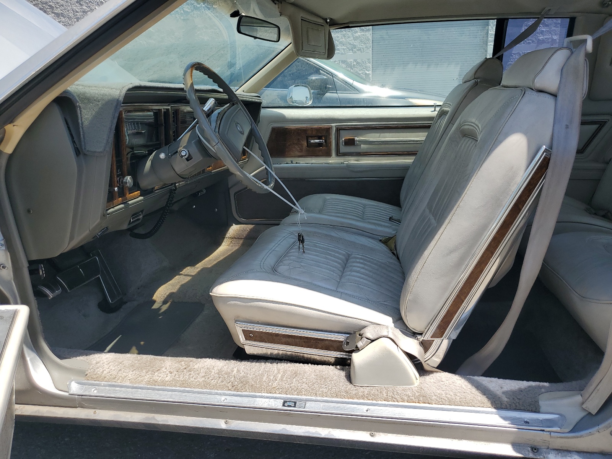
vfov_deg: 53.1
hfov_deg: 67.3
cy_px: 230
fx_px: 460
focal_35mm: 26
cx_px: 306
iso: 50
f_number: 1.5
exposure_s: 1/2000
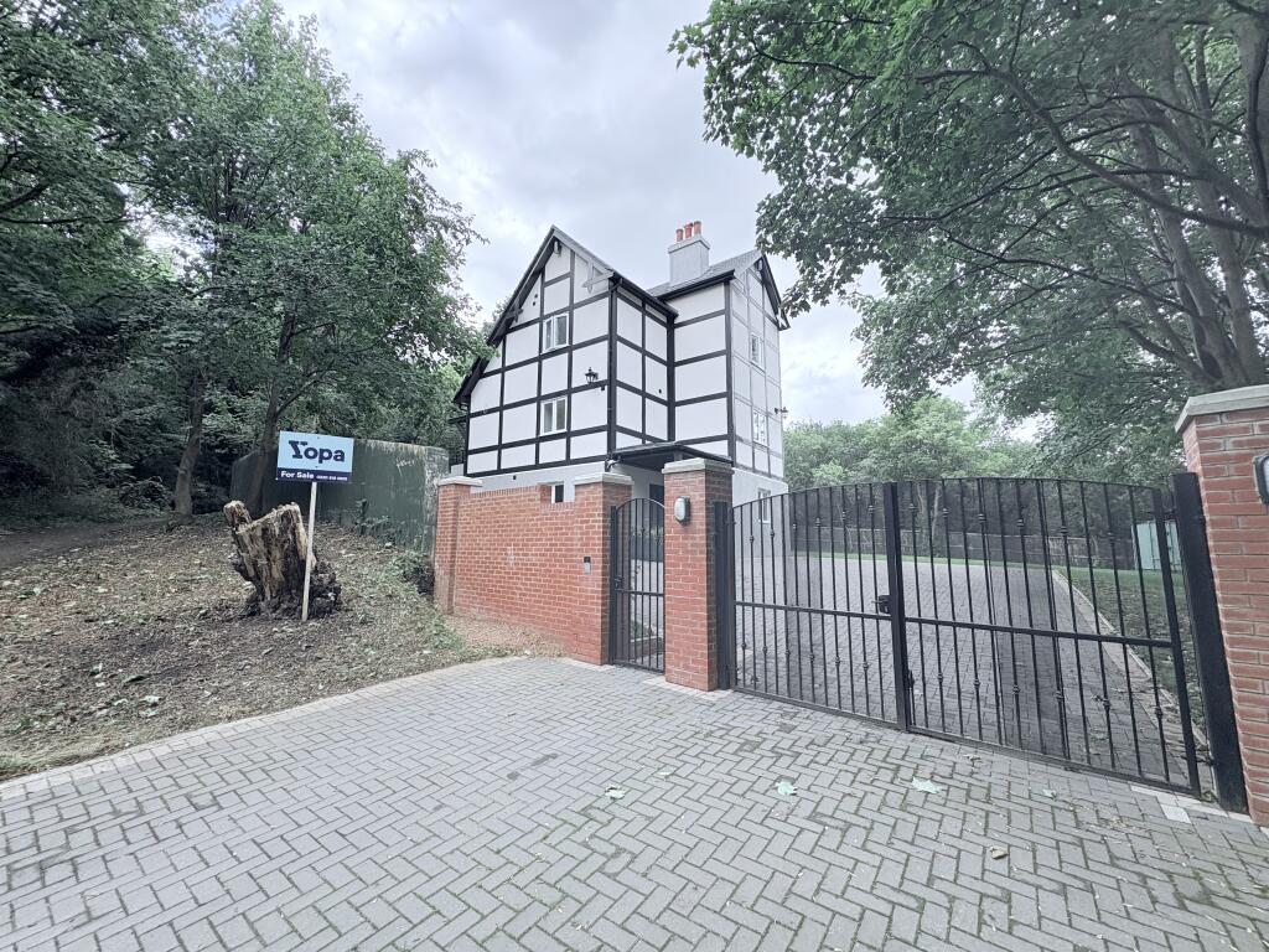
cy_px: 476
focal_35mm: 14
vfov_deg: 85.7
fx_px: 513
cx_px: 634
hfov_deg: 102.1
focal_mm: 2.22
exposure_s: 1/354
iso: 64
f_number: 2.2
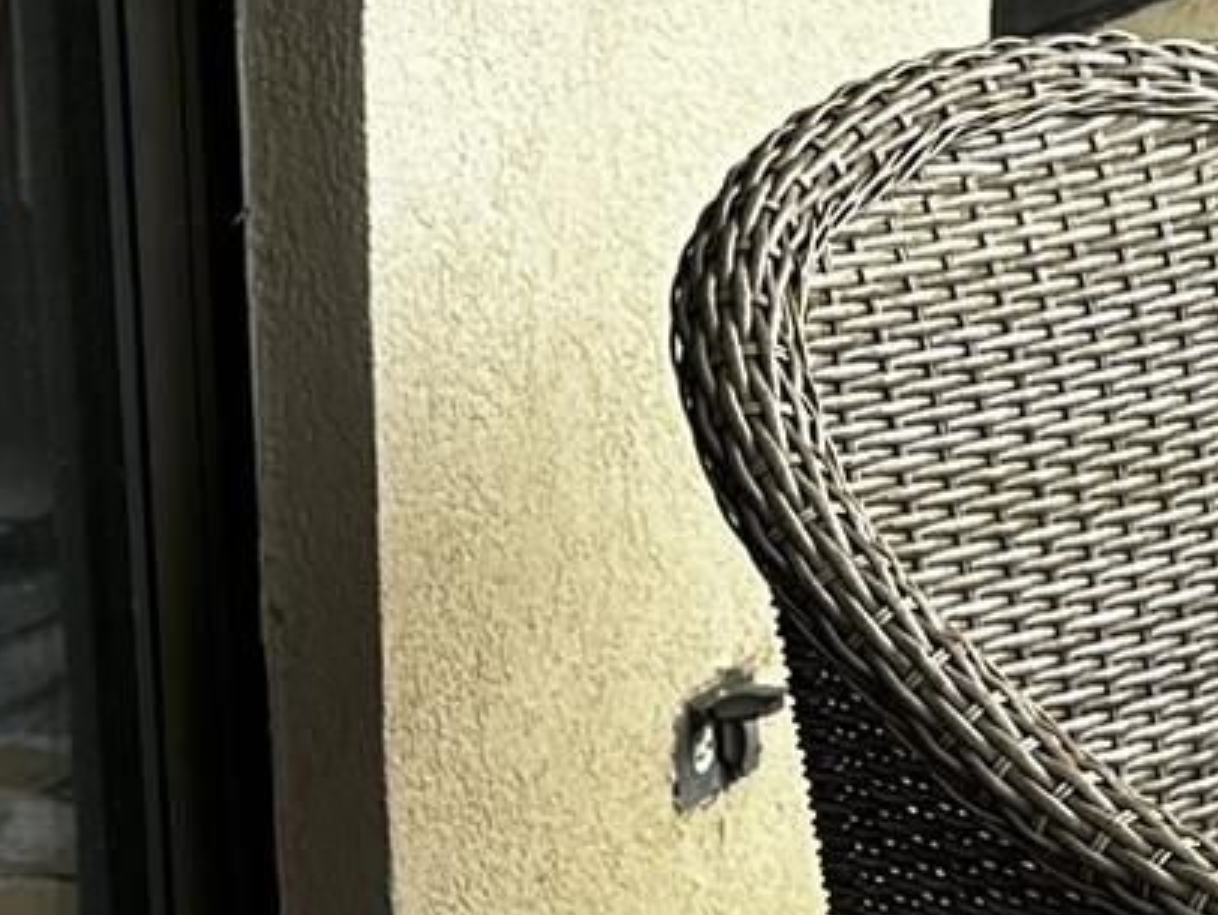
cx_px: 456
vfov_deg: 12.2
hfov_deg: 16.3
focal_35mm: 121
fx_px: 4260
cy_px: 801
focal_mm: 6.86
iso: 80
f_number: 1.78
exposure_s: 1/791
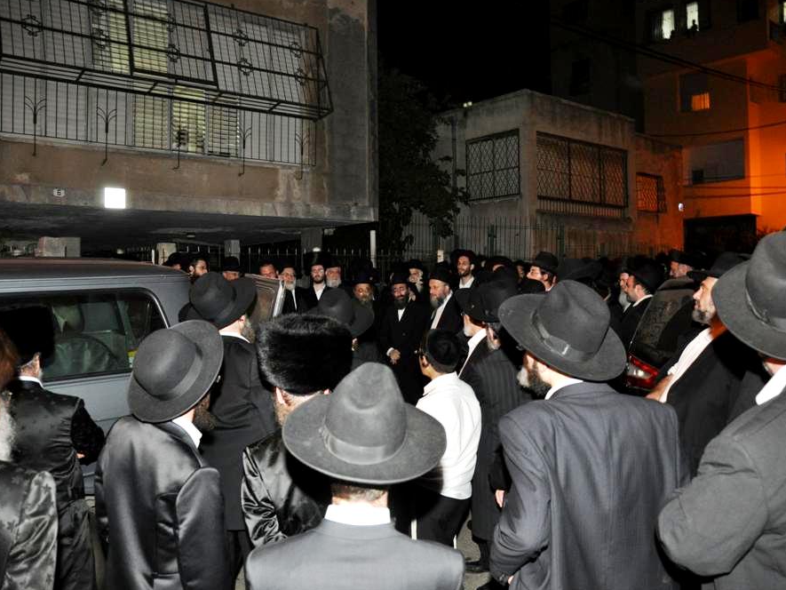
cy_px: 291
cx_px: 437
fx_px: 681
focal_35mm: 30
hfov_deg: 59.8
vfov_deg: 46.8
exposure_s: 1/60
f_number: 4
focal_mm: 18
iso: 800
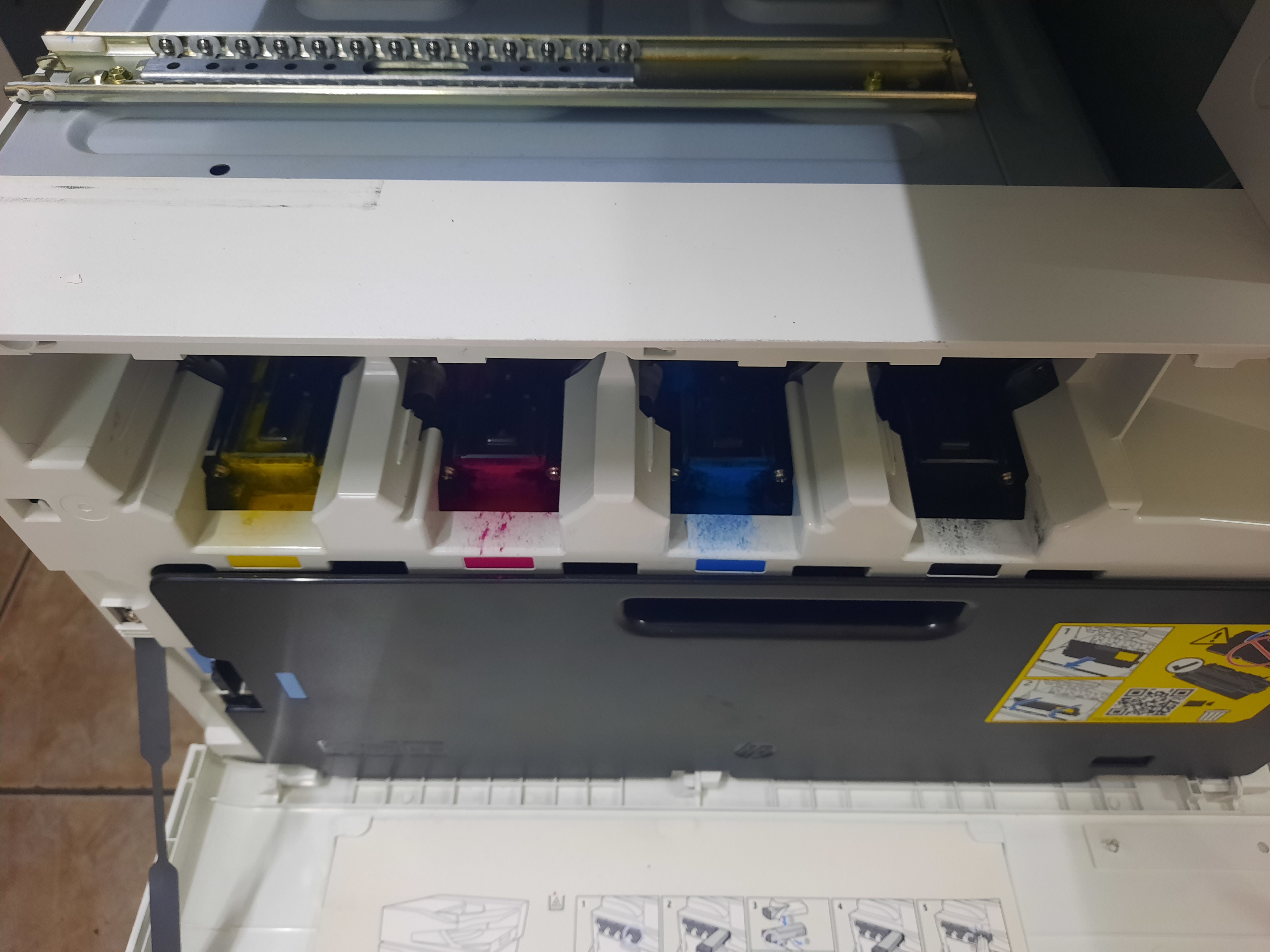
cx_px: 635
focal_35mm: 25
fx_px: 917
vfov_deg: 54.9
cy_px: 476
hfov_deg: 69.4
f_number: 2
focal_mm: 4.6
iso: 320
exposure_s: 1/24
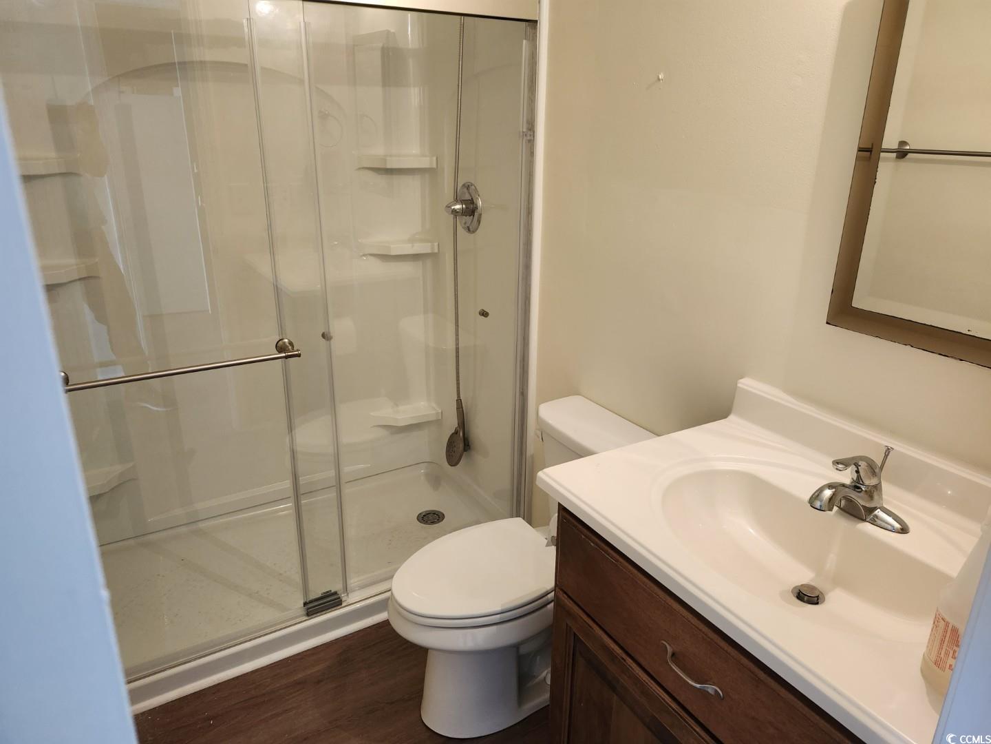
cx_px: 496
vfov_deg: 58.9
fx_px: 658
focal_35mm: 23
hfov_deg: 73.9
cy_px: 372
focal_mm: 5.54
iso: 640
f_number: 1.8
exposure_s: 1/120
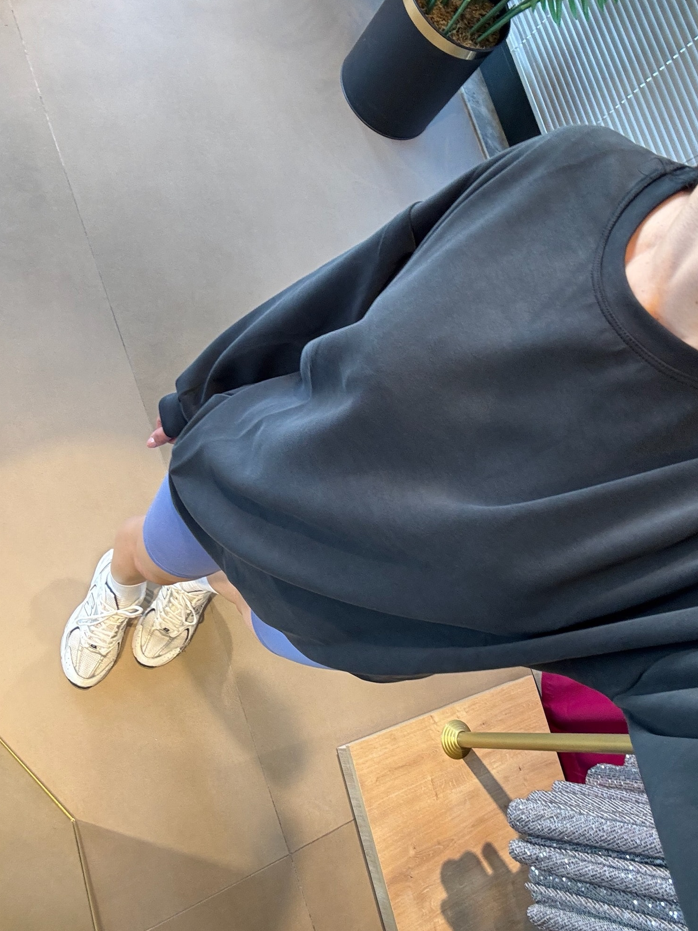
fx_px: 834
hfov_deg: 45.4
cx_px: 355
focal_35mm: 31
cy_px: 474
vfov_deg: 58.4
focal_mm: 2.69
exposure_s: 1/50
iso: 64
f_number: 1.9
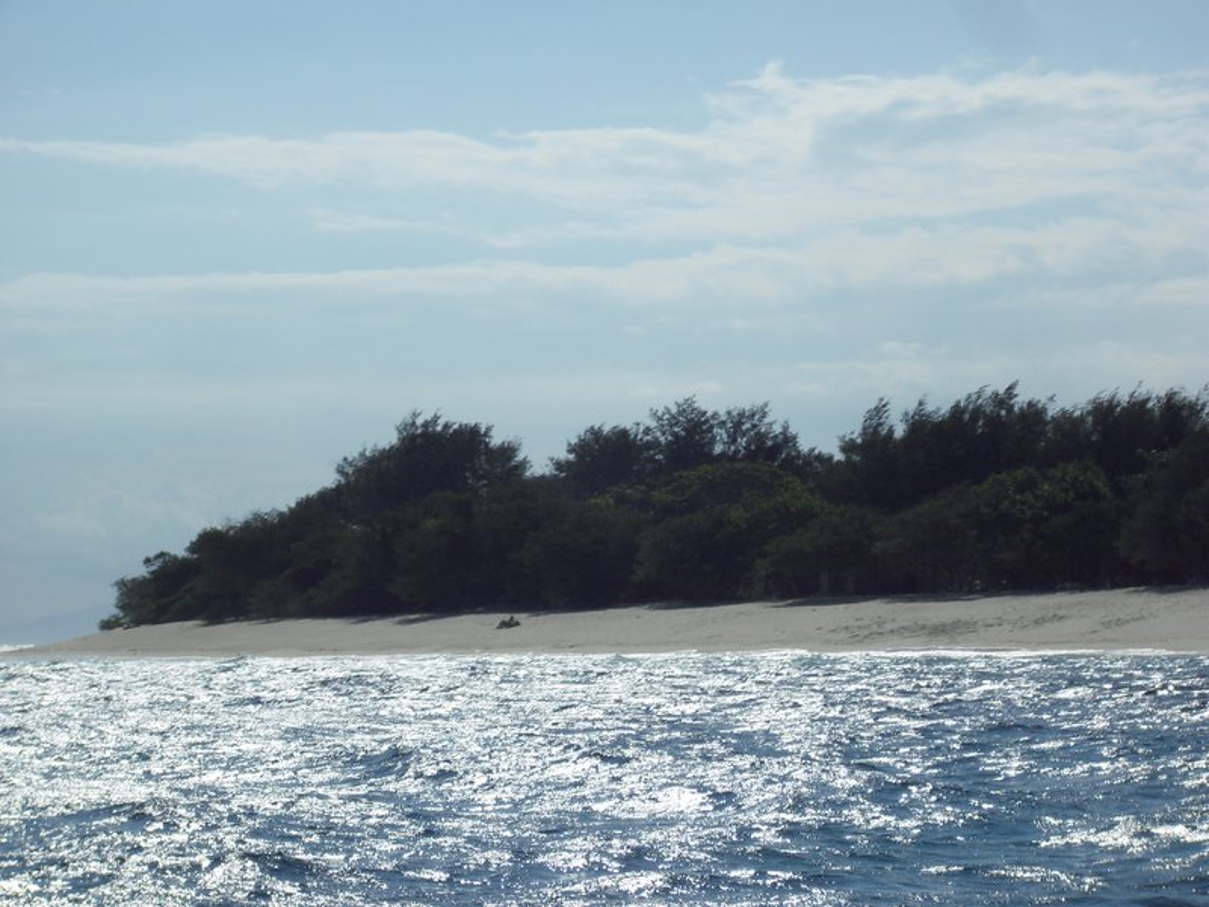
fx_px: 3947
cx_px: 604
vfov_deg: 13.1
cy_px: 454
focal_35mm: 113
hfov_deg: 17.4
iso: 100
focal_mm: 18.6
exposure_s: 1/400
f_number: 14.7
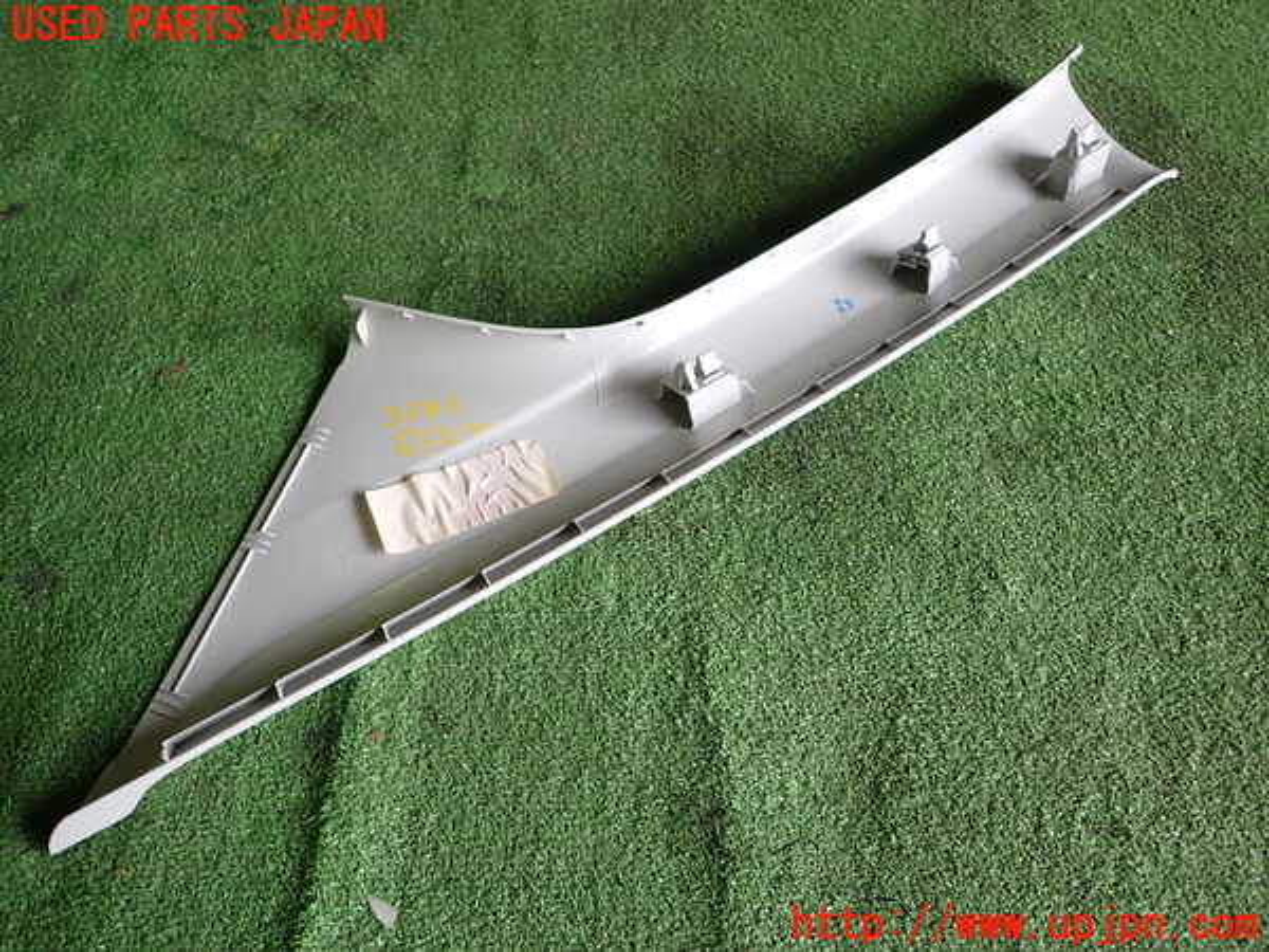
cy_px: 476
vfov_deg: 54.9
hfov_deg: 69.4
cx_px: 634
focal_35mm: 25
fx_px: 916
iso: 160
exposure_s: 1/60
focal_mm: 4.5
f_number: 2
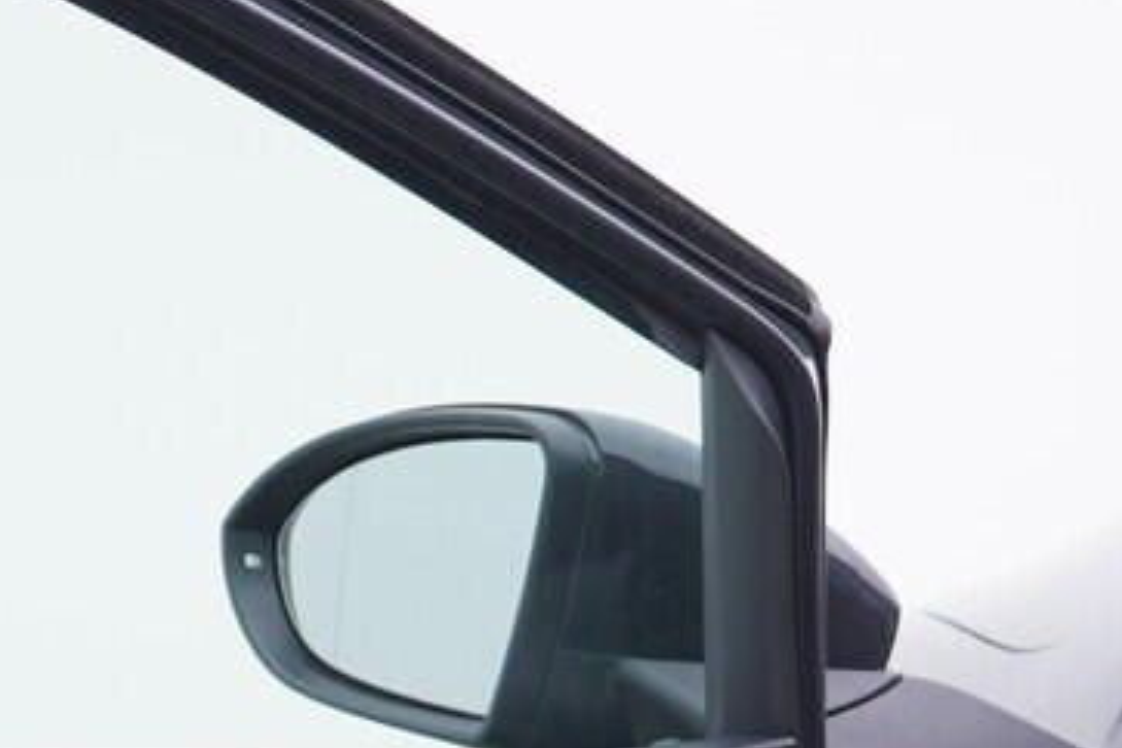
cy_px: 1366
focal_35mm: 143
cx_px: -161
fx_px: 4456
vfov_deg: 9.1
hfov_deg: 14.0
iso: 125
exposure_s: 1/50
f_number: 3.2
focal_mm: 24
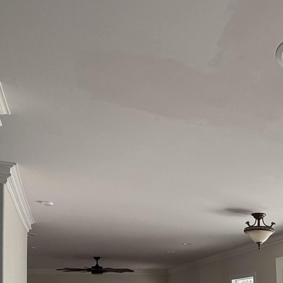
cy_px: 280
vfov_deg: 39.0
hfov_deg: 39.4
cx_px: 274
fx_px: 351
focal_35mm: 38
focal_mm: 2.22
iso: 80
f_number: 2.2
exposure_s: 1/99
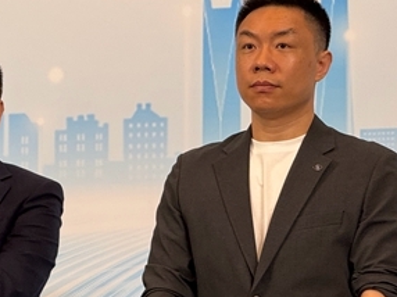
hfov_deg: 7.8
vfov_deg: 5.9
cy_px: 241
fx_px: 2888
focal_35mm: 252
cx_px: -18
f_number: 2.8
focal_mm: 15.66
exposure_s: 1/50
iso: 160
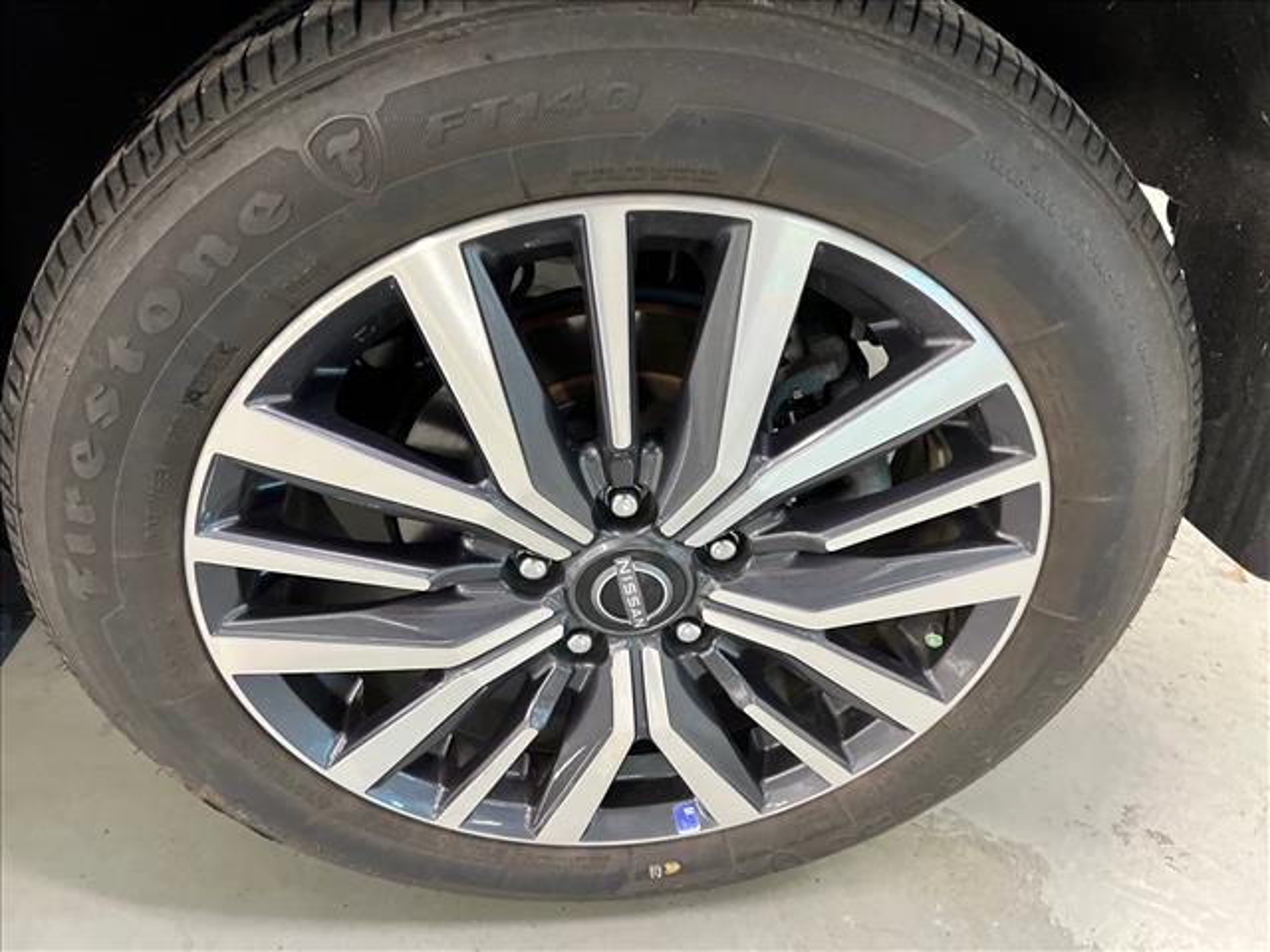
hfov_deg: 67.3
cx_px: 635
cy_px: 476
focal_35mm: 26
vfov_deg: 53.1
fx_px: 954
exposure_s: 1/40
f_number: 1.5
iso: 500
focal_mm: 5.7
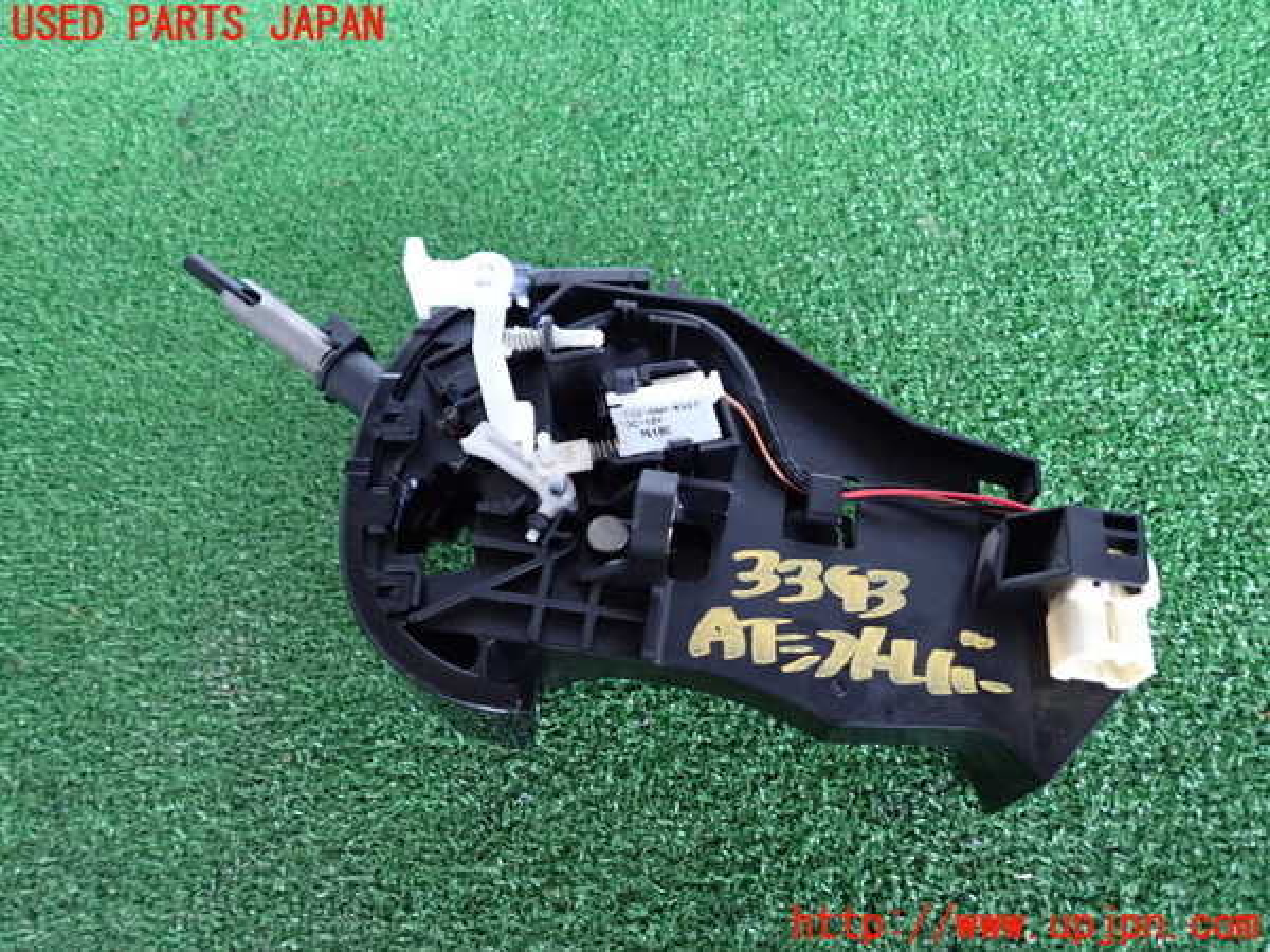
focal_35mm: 25
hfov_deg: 69.4
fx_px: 917
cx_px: 635
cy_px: 476
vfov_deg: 54.9
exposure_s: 1/30
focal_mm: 4.5
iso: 800
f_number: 2
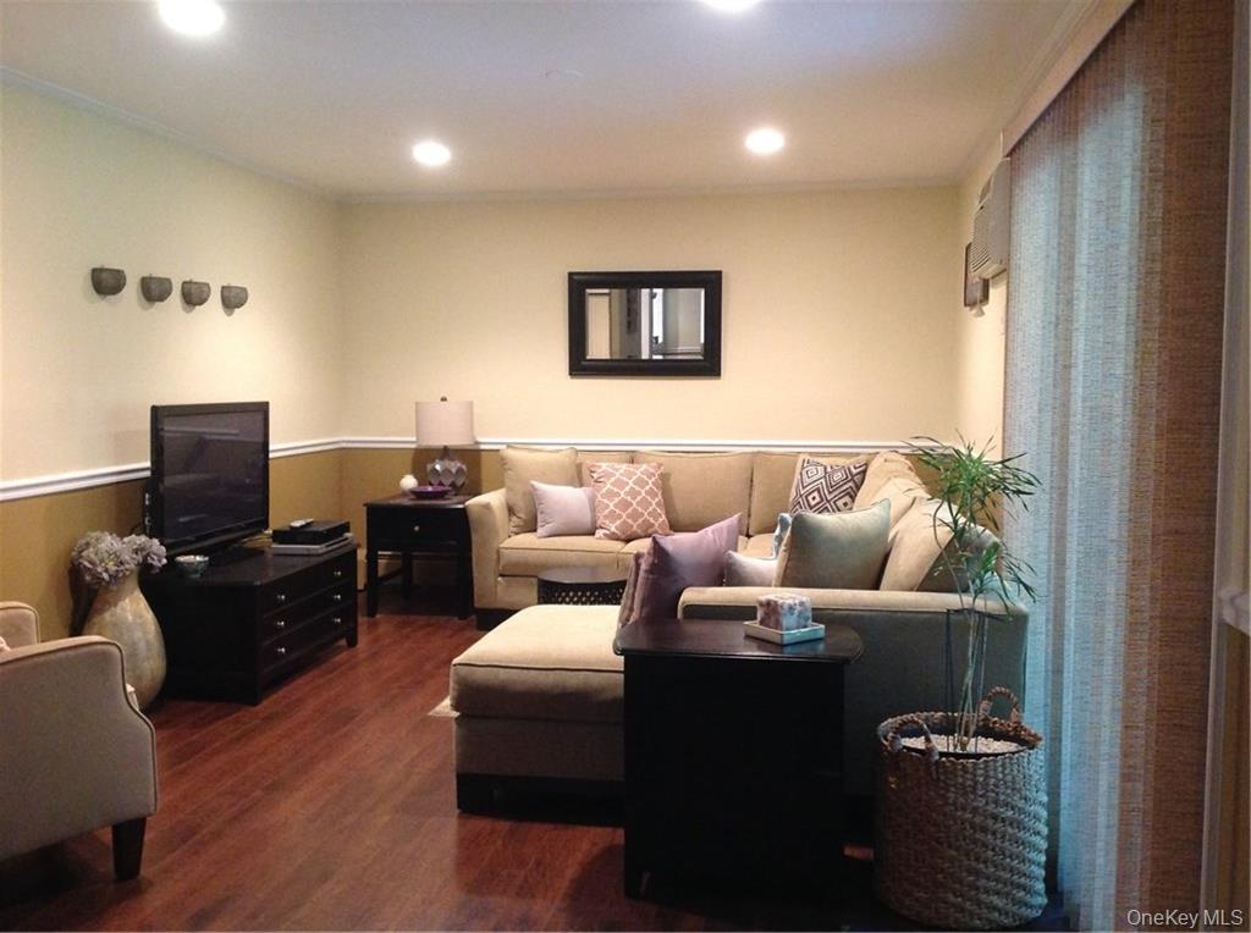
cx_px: 626
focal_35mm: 35
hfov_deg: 52.7
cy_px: 466
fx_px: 1263
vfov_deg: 40.6
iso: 320
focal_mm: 4.28
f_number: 2.4
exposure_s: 1/15
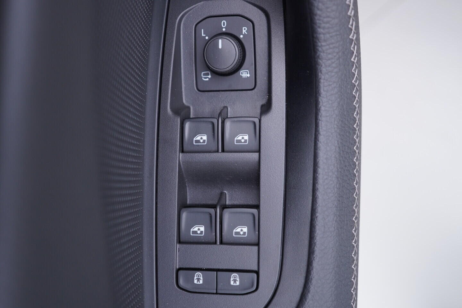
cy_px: 154
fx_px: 462
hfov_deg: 53.1
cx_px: 231
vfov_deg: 36.9
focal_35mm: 36
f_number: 2.8
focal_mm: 24
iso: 200
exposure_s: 1/40
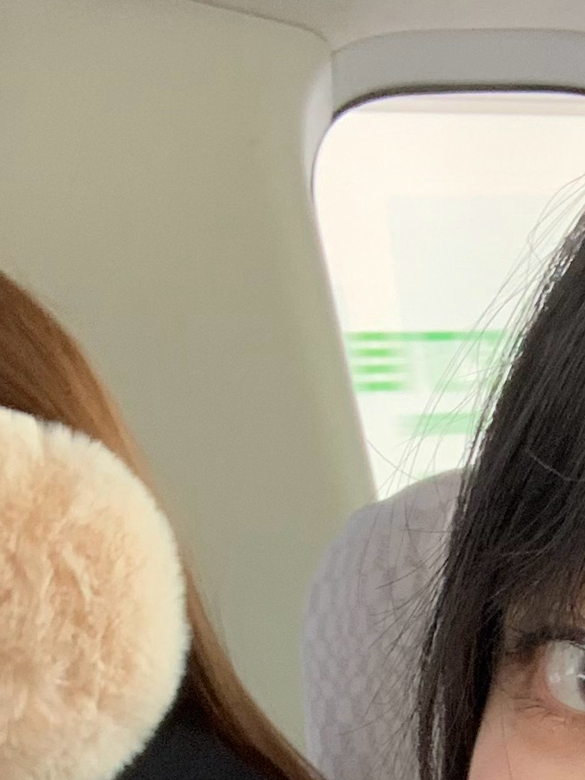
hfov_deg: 12.6
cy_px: 1092
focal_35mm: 113
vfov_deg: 16.2
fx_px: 2545
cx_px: 820
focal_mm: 2.87
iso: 64
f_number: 2.2
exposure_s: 1/111
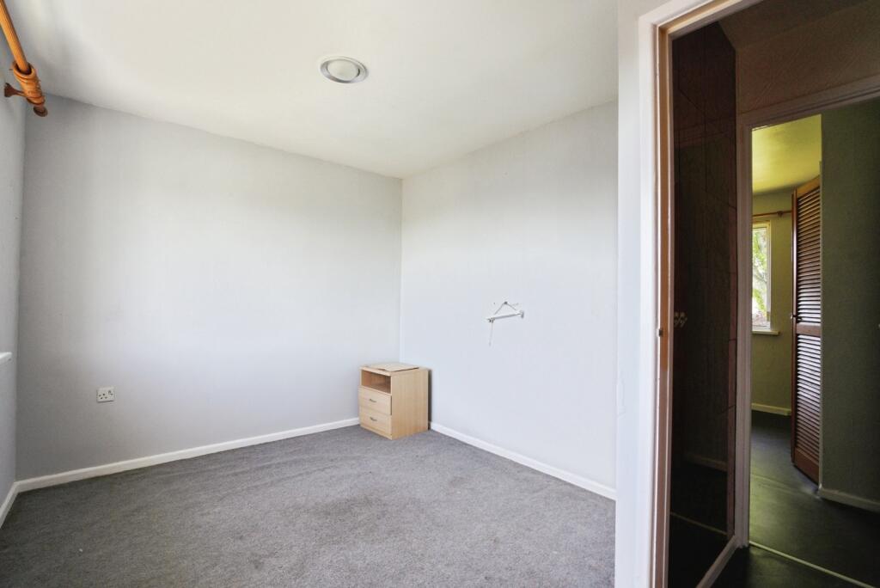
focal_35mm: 16
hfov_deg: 96.7
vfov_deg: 73.8
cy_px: 294
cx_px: 440
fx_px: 391
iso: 2000
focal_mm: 16
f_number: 9
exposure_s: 1/125
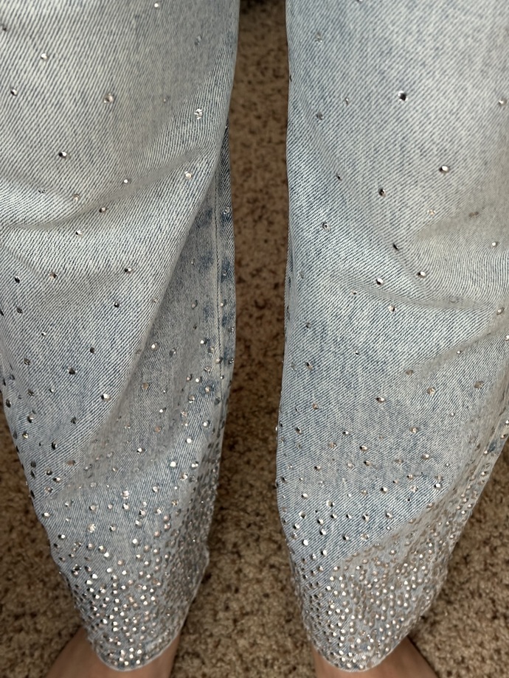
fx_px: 1019
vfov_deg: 36.8
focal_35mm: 52
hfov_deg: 28.0
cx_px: 254
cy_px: 339
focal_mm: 5.96
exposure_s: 1/40
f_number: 1.6
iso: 320
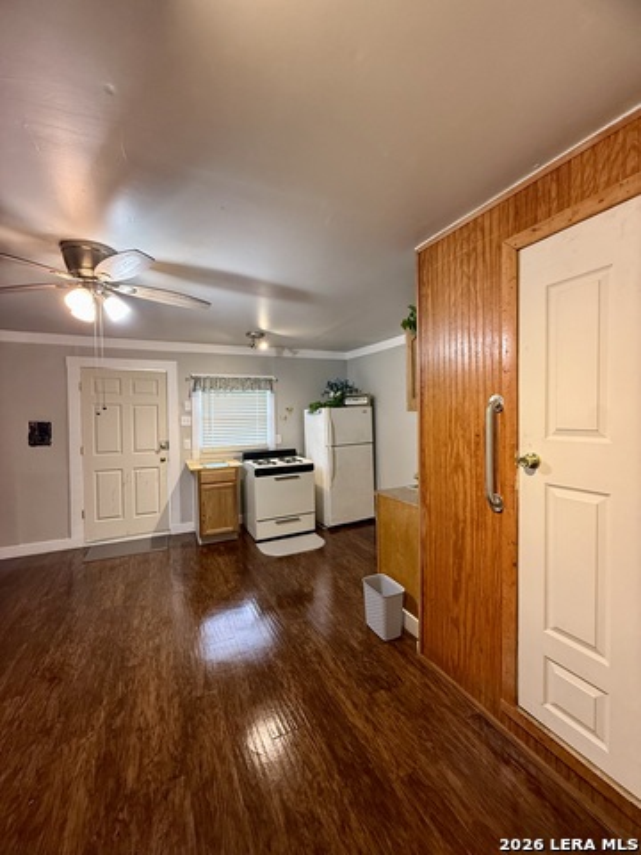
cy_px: 428
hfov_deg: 85.7
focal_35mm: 14
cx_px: 320
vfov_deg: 102.1
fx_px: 346
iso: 320
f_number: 2.2
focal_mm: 2.22
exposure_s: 1/60
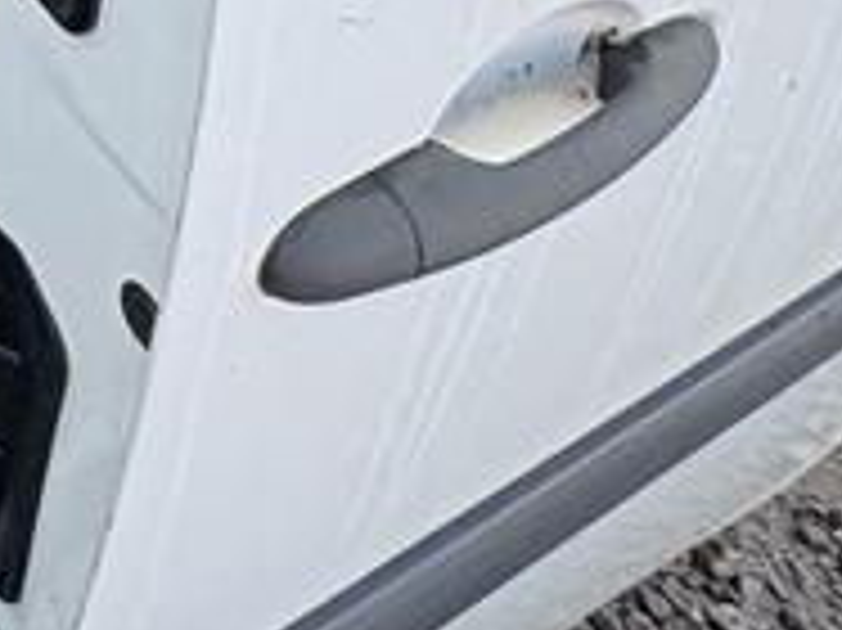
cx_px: -851
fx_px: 1629
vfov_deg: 14.5
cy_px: -873
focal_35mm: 67
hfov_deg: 18.5
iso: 125
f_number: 2.2
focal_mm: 2.22
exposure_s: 1/135
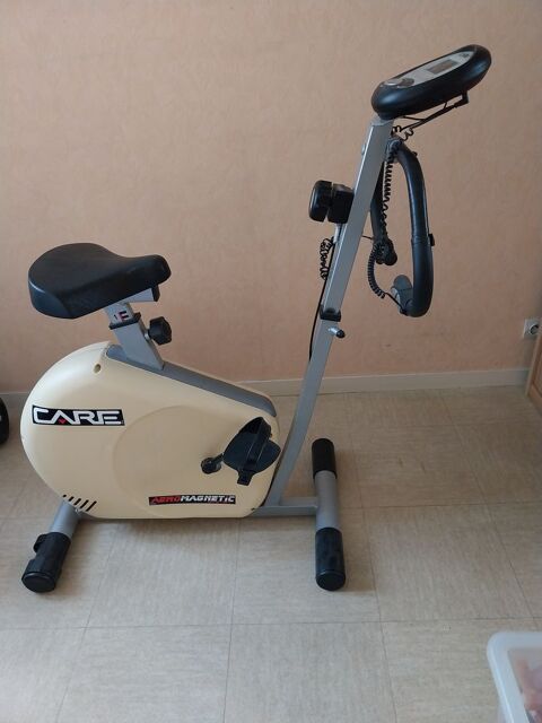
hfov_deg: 53.1
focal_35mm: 26
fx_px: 543
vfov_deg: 67.3
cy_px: 362
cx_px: 271
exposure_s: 1/33.3
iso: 400
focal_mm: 4
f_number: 1.8
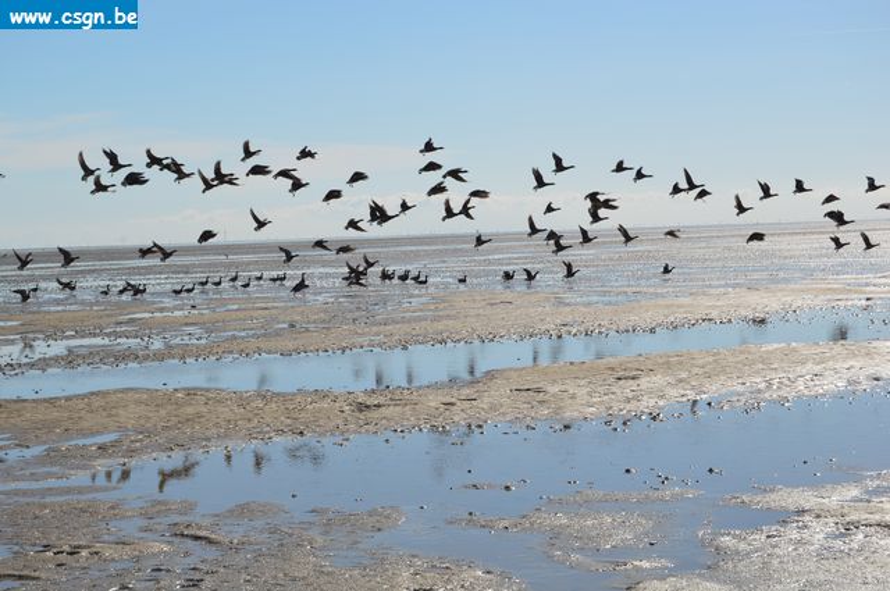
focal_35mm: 82
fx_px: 2037
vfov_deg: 16.5
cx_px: 445
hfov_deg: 24.6
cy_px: 296
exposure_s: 1/400
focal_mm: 55
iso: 100
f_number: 10
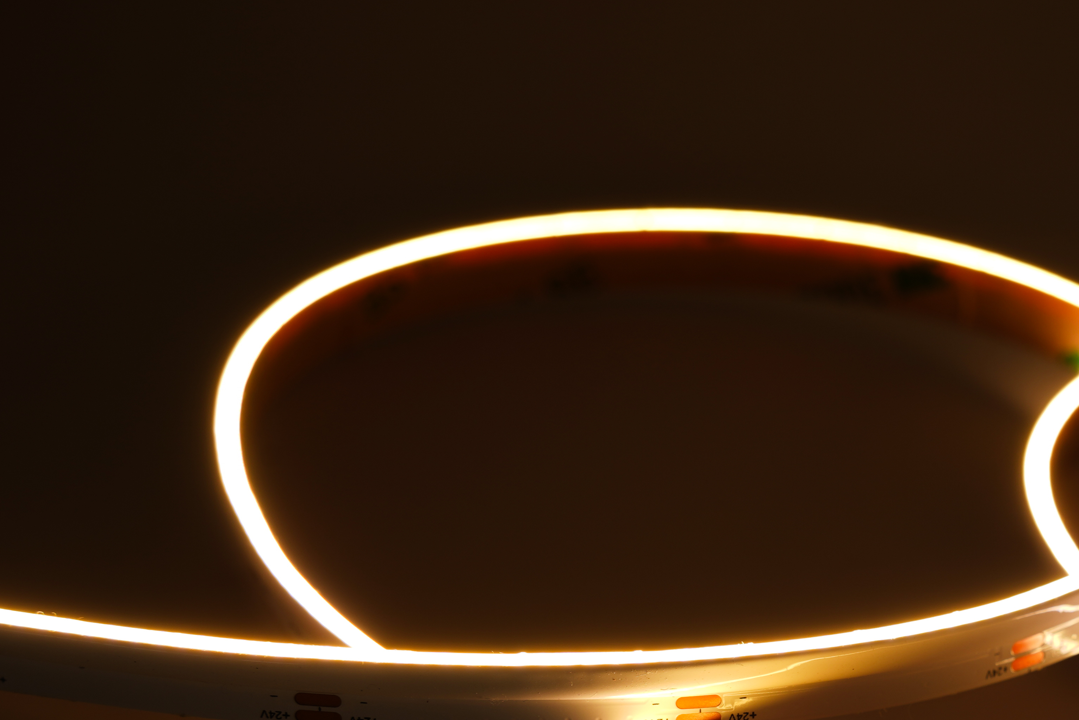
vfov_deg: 9.7
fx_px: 4226
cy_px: 677
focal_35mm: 141
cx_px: 1017
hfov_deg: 14.4
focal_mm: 72
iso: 80
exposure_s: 1/80
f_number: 8
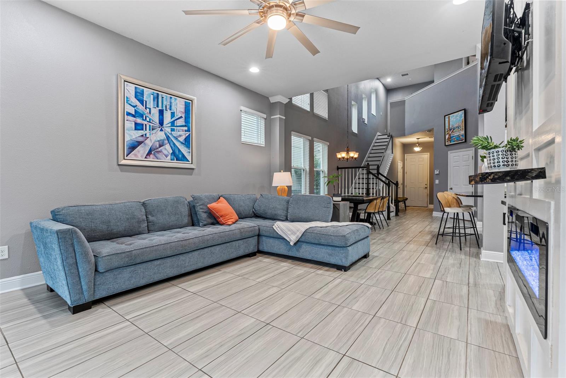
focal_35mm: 16
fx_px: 252
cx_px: 283
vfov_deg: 73.8
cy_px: 189
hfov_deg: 96.7
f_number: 9
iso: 250
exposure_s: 1.6
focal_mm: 16
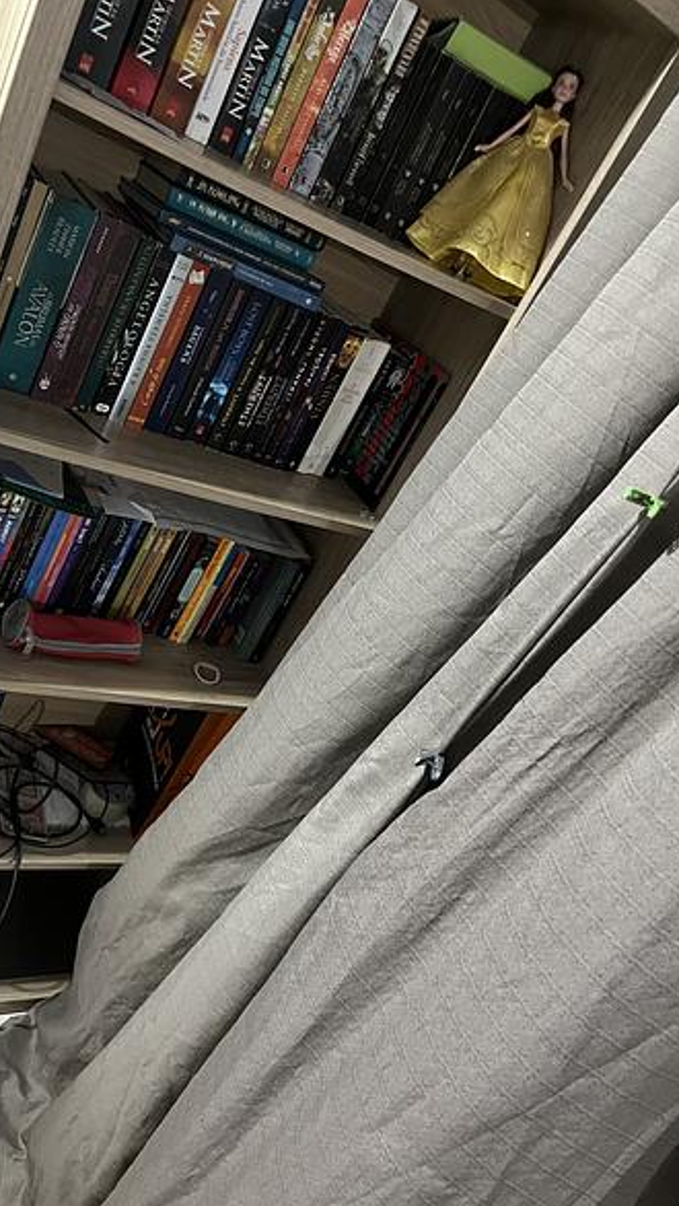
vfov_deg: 66.0
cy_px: 611
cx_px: 278
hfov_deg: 40.1
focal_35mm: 29
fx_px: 927
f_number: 1.6
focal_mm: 5.1
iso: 640
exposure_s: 1/30
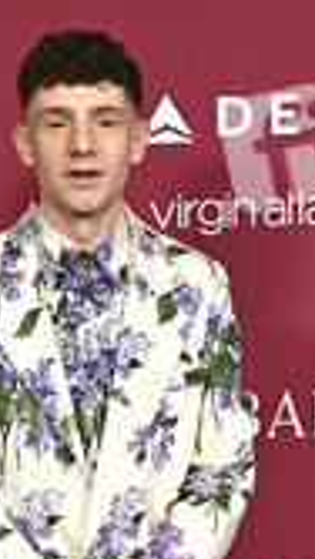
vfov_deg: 20.6
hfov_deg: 12.3
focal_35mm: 98
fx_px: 1454
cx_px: 87
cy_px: 636
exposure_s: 1/320
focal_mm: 39
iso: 3200
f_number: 5.6
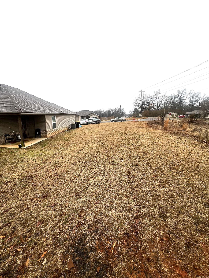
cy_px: 139
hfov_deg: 89.9
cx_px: 104
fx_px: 105
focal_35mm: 13
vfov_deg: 106.2
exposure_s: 1/128
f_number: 1.8
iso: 32
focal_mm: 1.57
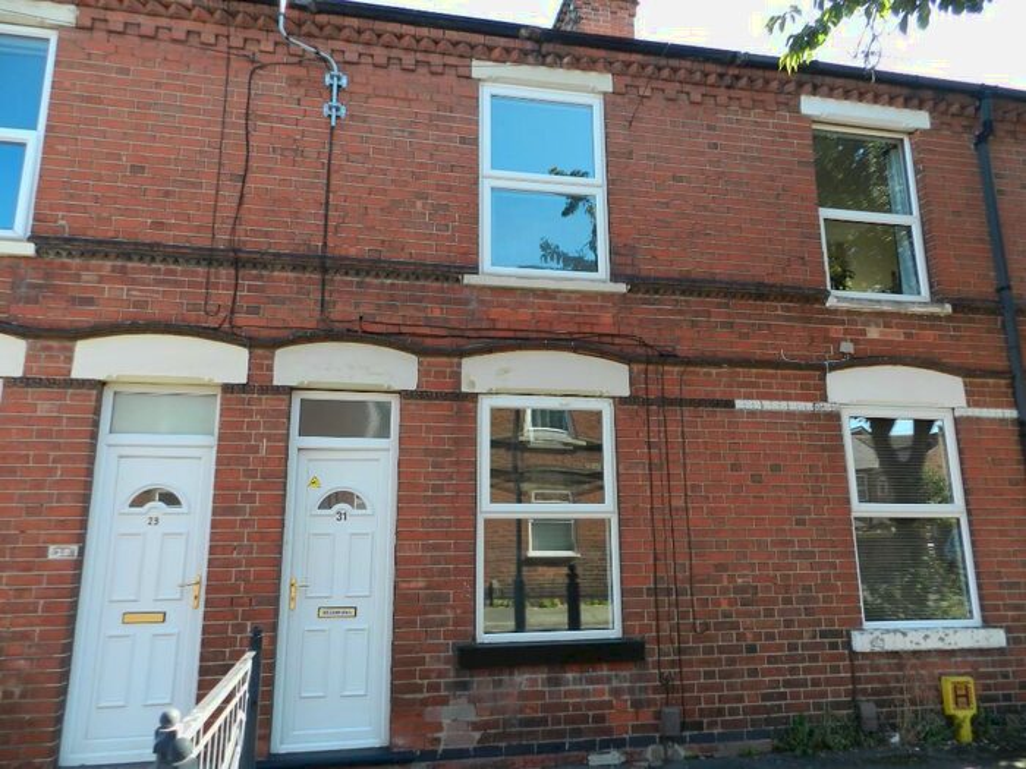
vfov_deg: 58.9
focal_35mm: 23
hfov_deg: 73.9
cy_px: 384
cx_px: 513
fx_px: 682
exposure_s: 1/200
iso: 160
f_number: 3.4
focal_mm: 4
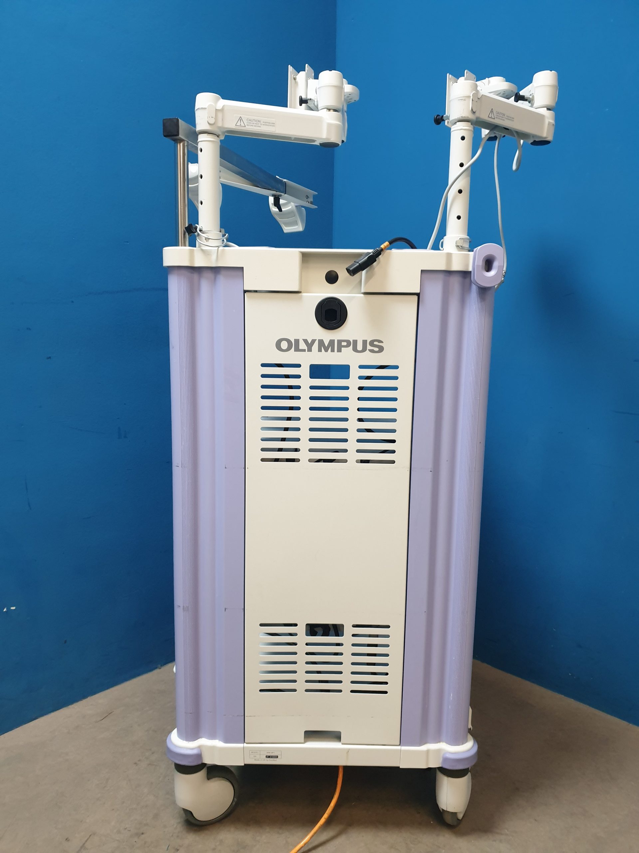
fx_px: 640
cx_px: 320
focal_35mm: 26
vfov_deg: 67.3
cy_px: 426
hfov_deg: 53.1
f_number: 1.5
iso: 200
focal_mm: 4.3
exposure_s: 1/50
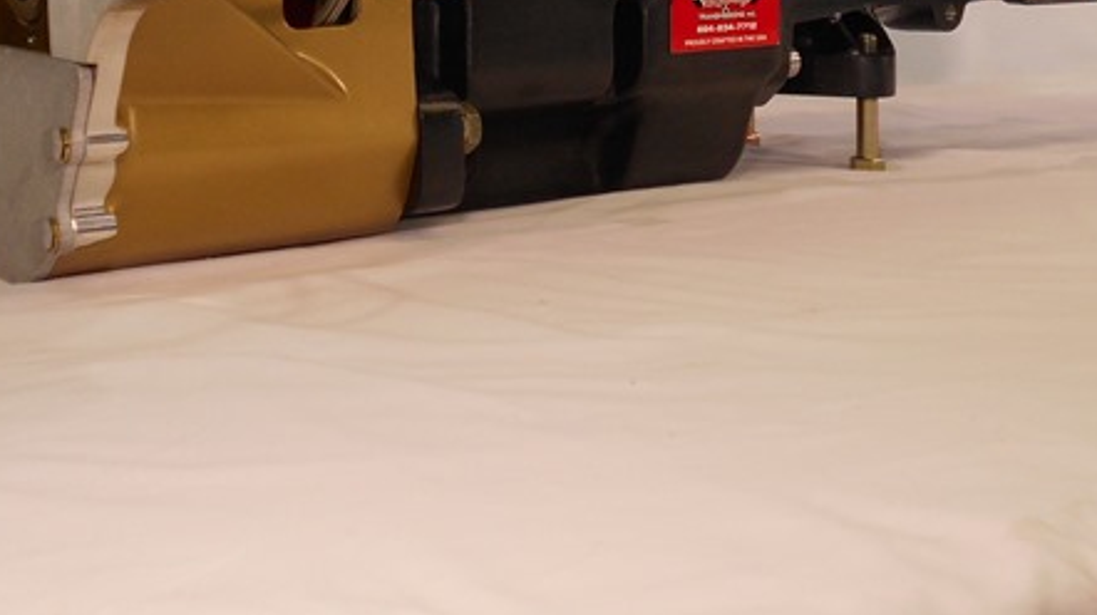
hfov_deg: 29.0
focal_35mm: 73
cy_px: -124
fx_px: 2122
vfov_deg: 15.9
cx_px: 524
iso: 140
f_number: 3.9
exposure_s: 1/30
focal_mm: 6.7
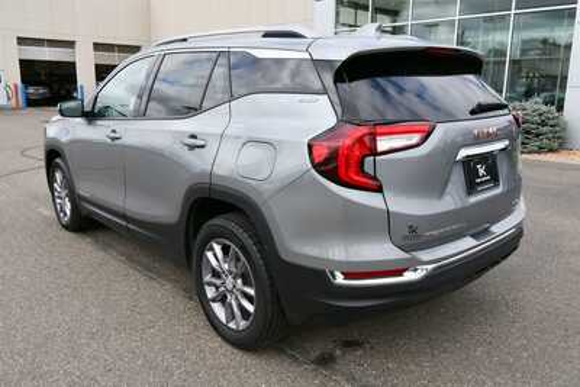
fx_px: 483
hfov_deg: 61.9
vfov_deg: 43.6
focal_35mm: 30
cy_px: 194
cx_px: 290
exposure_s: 1/250
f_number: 8
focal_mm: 20
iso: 180
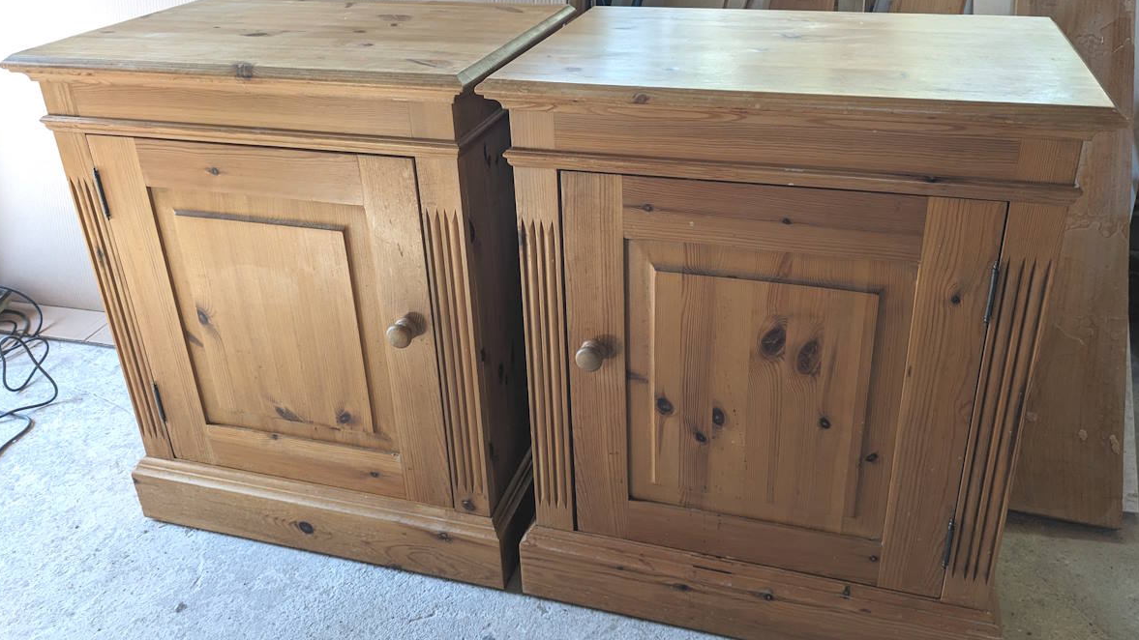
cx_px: 569
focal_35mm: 30
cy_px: 255
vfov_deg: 38.8
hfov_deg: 64.3
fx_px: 906
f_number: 1.73
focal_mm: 4.38
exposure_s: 1/99.9
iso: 78
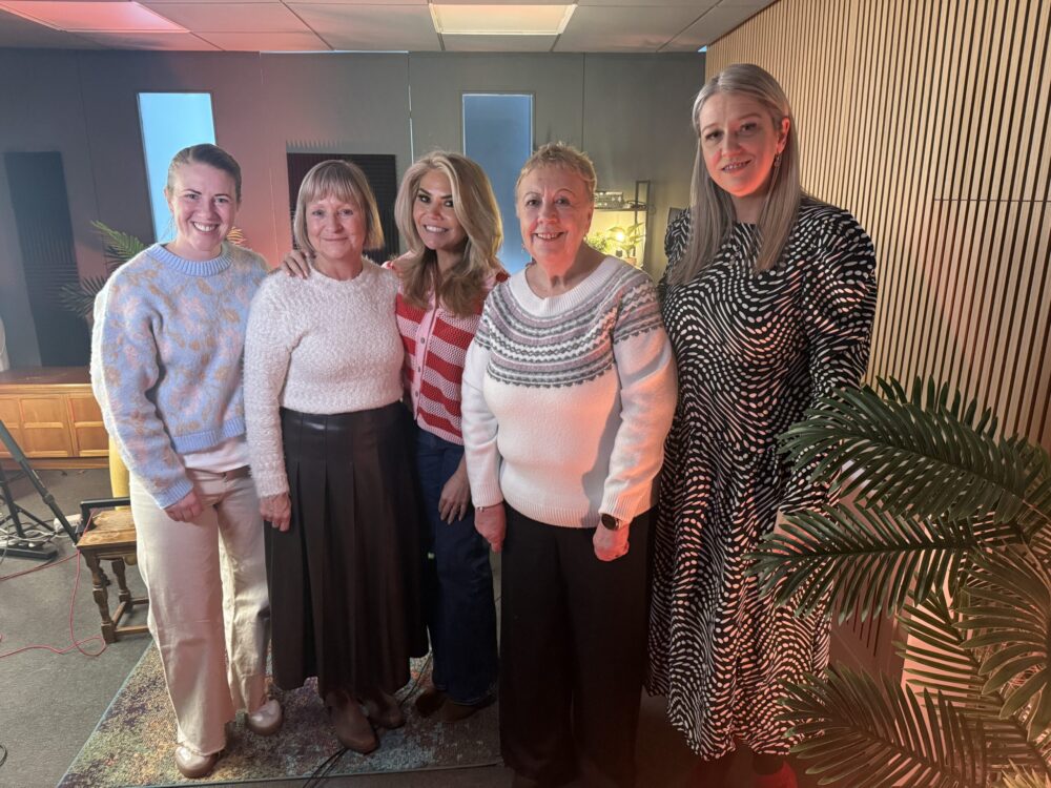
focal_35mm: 24
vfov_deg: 56.8
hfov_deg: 71.6
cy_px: 394
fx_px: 729
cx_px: 526
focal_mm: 6.76
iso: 800
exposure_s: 1/59
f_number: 1.78
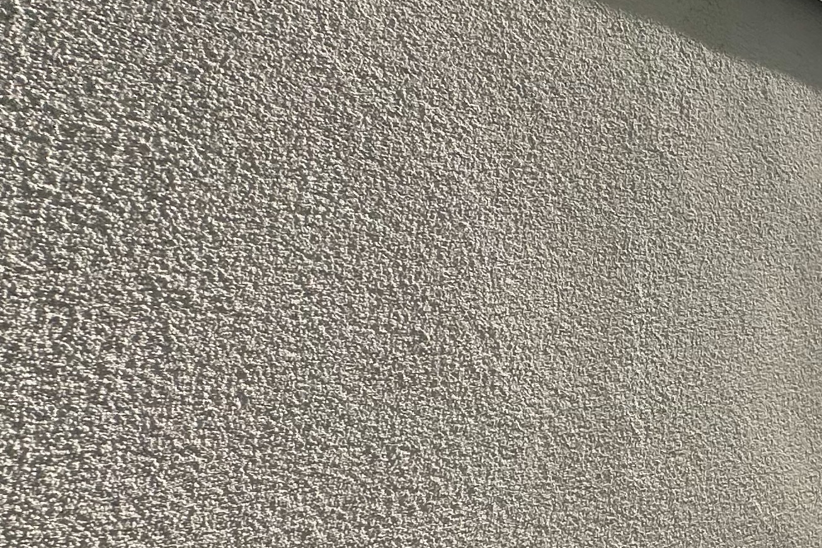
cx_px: 1250
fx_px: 1027
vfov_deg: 29.5
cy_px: 390
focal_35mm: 45
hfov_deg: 28.0
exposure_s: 1/2020
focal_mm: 2.22
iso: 50
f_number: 2.2
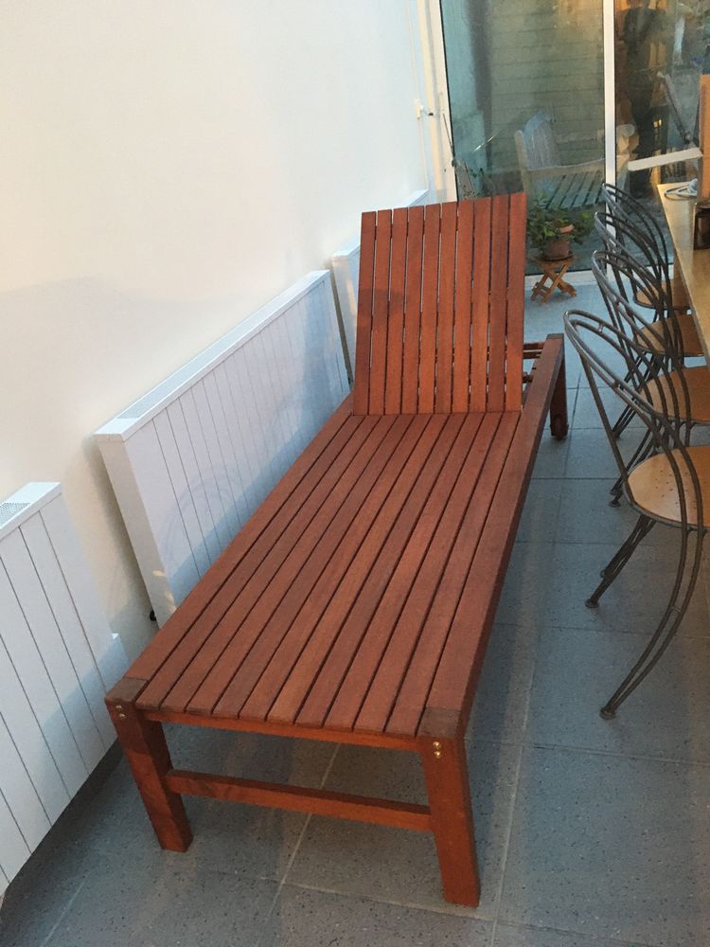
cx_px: 355
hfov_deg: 48.2
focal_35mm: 29
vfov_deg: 61.7
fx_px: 793
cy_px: 474
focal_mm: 4.15
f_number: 2.2
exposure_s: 1/17
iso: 200
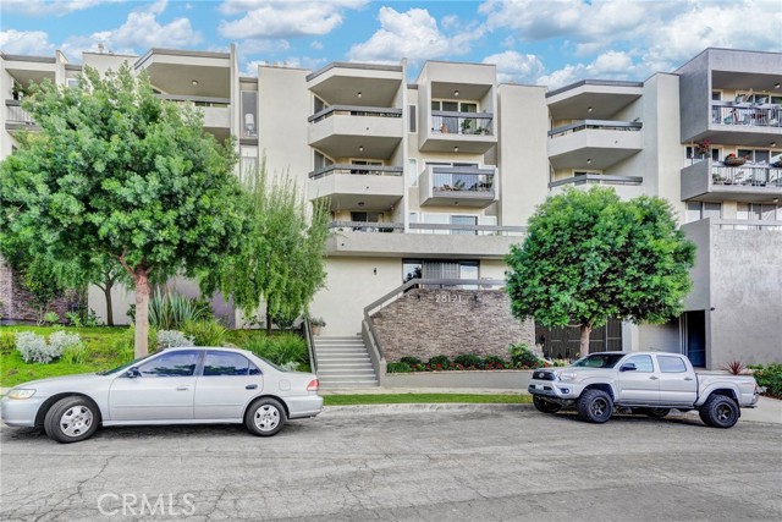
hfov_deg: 96.7
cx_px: 391
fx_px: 348
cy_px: 261
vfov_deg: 73.8
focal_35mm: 16
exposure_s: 1/8
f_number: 10
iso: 100
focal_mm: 16
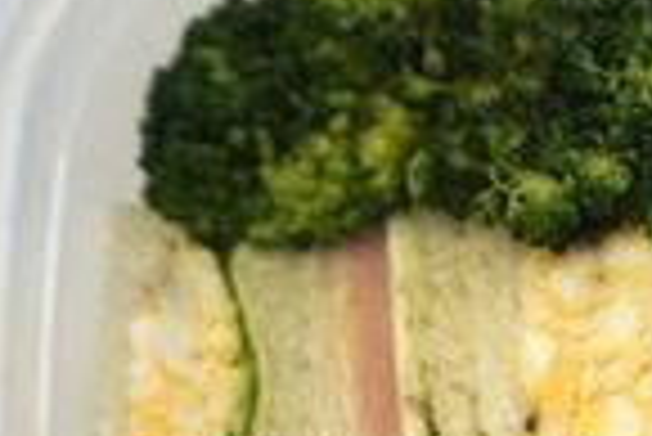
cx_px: 994
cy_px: 564
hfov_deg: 17.3
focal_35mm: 106
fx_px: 1922
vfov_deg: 12.6
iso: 100
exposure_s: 1/60
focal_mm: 16
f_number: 4
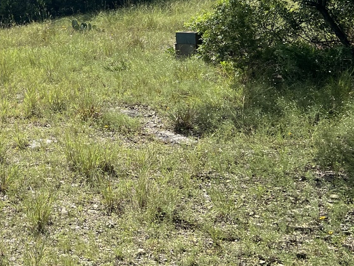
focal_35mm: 67
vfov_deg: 20.9
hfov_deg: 25.9
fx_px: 685
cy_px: -20
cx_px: -70
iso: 50
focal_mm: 5.7
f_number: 1.5
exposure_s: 1/7463
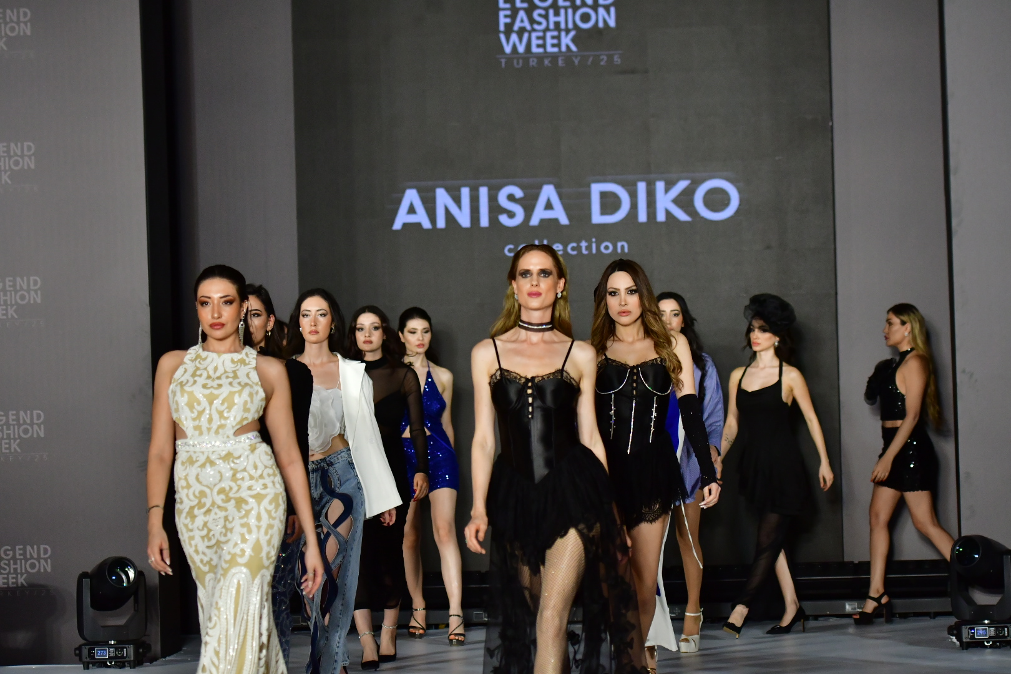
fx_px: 3370
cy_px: 337
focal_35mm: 120
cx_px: 506
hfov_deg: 17.1
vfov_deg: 11.4
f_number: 2.8
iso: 1250
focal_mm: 80
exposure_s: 1/2500
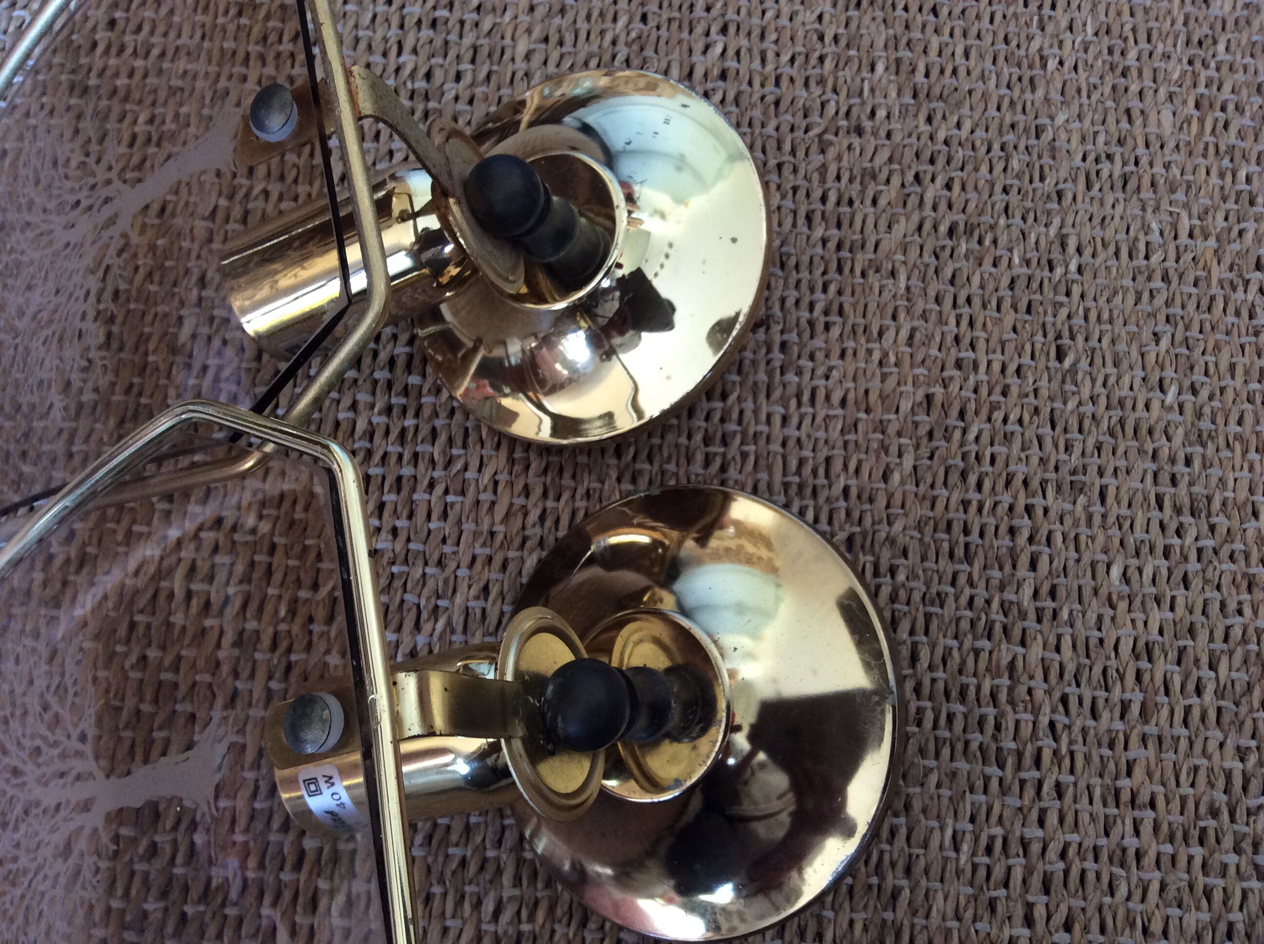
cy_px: 472
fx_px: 1167
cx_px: 632
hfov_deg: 56.9
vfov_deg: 44.1
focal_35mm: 32
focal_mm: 3.3
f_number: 2.4
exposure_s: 1/25
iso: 80
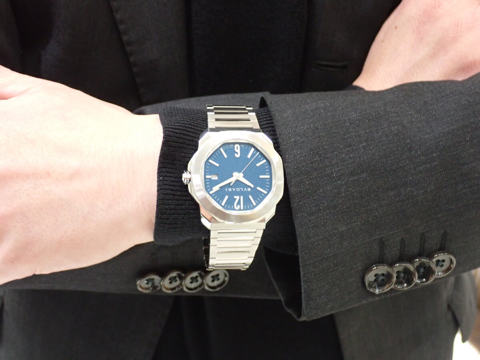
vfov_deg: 27.0
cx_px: 240
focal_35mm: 54
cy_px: 180
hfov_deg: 35.5
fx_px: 749
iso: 800
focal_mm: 9.65
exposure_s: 1/50
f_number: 3.3
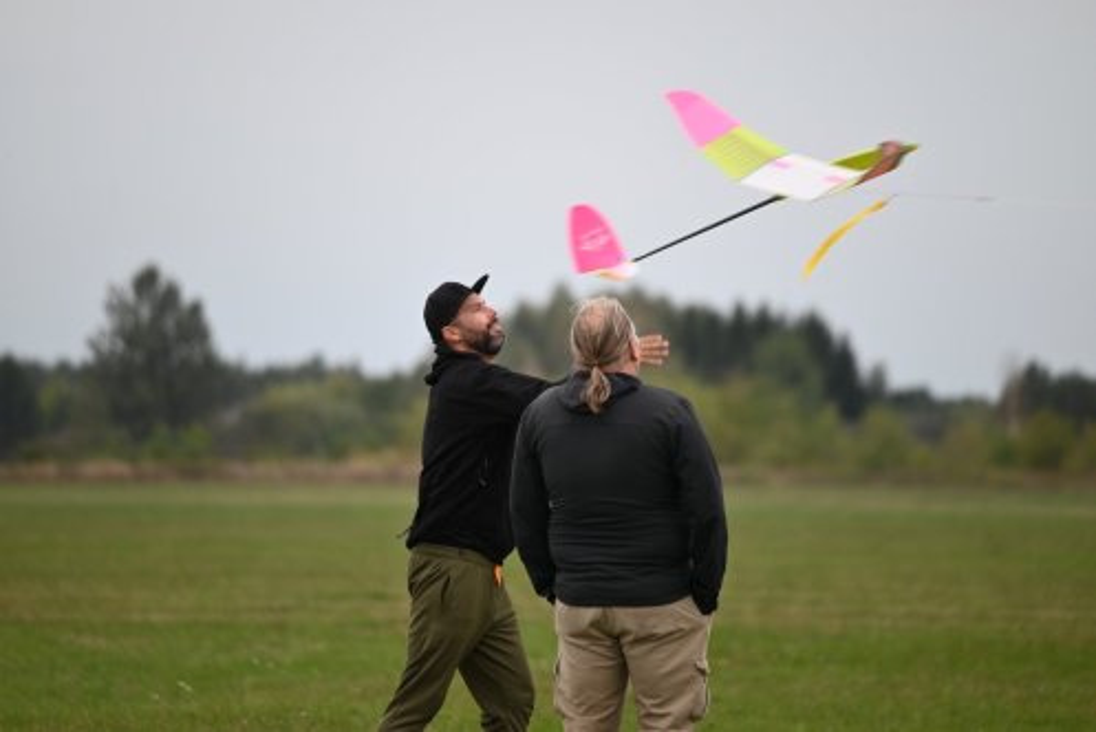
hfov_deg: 5.2
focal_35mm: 400
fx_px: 12184
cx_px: 548
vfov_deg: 3.4
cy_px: 366
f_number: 6.3
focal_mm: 400
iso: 800
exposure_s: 1/320
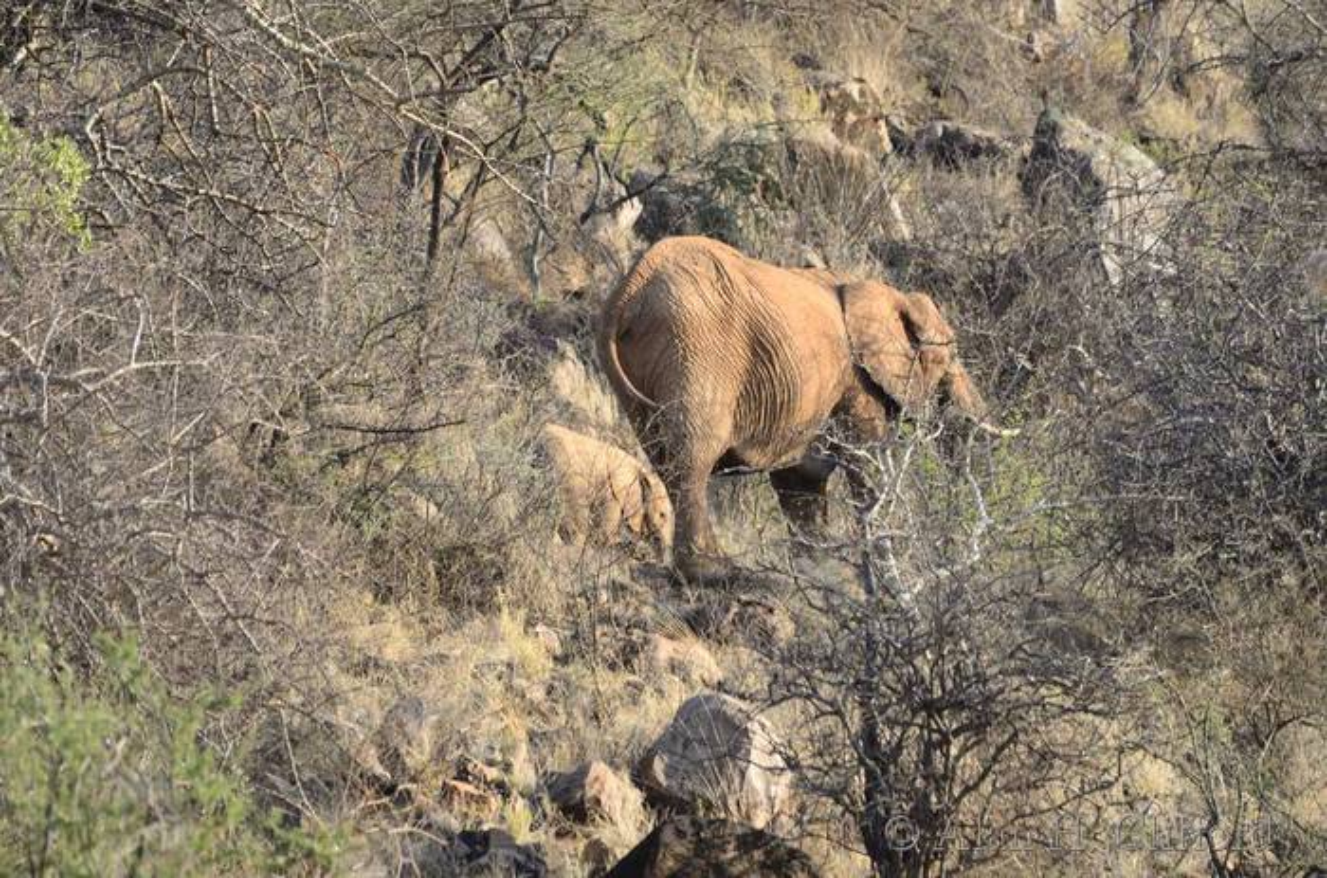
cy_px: 439
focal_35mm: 600
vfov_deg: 2.3
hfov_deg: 3.4
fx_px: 22062
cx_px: 664
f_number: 5.6
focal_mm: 400
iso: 500
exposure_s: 1/500
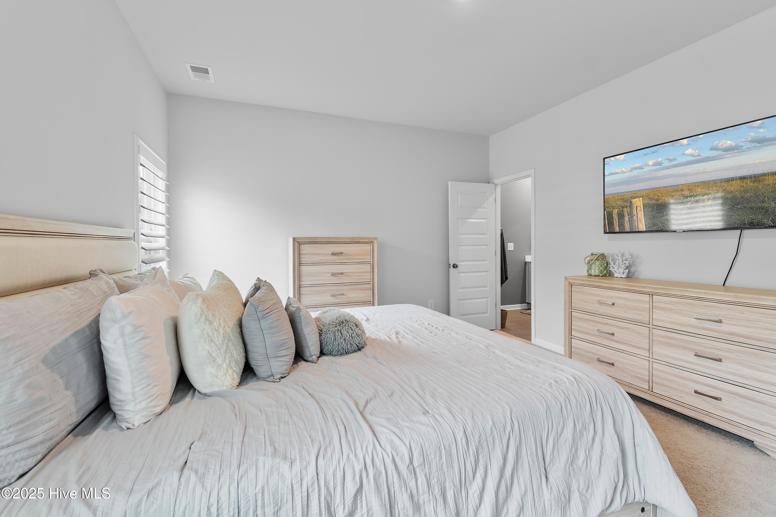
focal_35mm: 15
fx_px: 323
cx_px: 388
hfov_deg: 100.4
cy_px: 258
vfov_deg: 77.3
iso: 100
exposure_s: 1/4
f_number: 4.5
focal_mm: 10
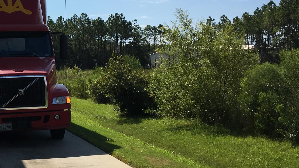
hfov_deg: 32.0
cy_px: 50
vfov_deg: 19.3
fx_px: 492
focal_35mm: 62
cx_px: 24
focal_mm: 4.15
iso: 25
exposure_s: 1/3344
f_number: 2.2
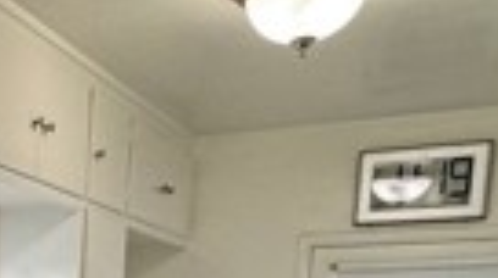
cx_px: -205
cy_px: 457
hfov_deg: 24.3
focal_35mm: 72
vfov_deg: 15.0
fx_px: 949
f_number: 2.2
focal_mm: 2.22
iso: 125
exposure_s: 1/120
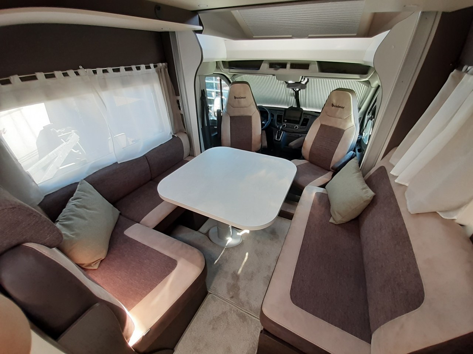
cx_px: 236
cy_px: 177
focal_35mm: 13
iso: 50
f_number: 2.2
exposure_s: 1/50
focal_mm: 1.13
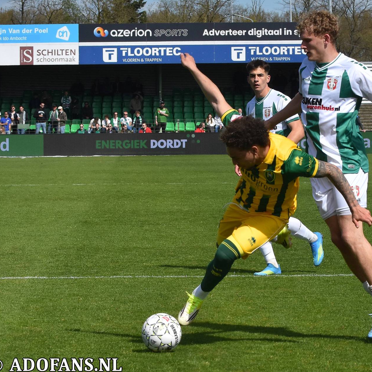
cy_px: 185
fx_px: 1641
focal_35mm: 135
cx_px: 269
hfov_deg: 12.9
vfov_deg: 12.9
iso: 400
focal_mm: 70
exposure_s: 1/1600
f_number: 6.3
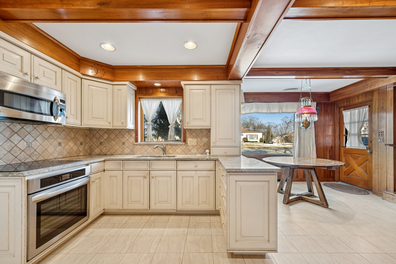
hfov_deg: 104.3
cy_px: 132
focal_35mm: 14
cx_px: 198
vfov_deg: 81.2
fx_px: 154
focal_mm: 14
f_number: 8
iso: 200
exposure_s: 1/10
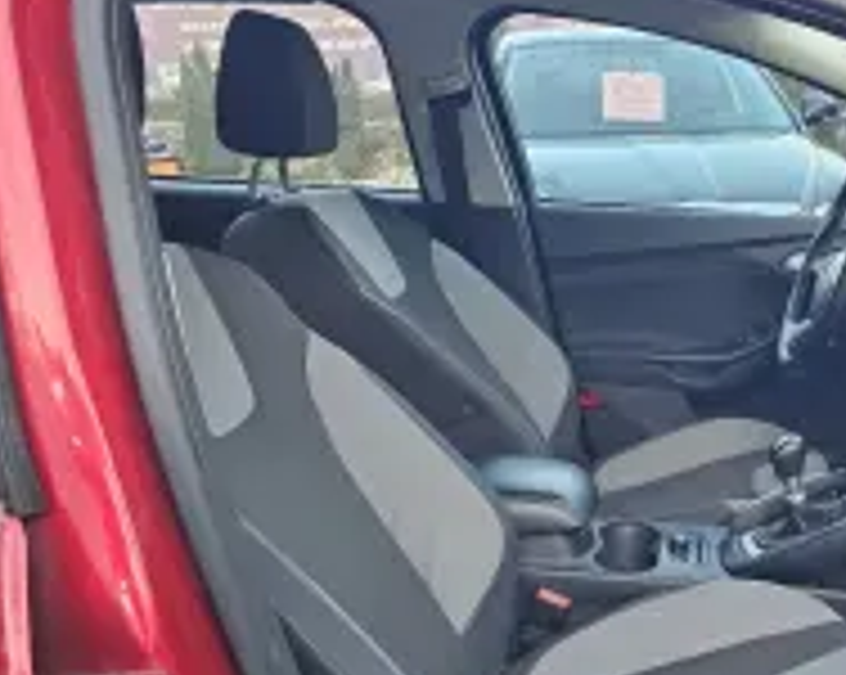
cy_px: 504
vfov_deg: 34.1
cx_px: 770
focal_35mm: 43
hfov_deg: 39.7
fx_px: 1076
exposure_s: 1/120
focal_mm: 6.3
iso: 100
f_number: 1.7
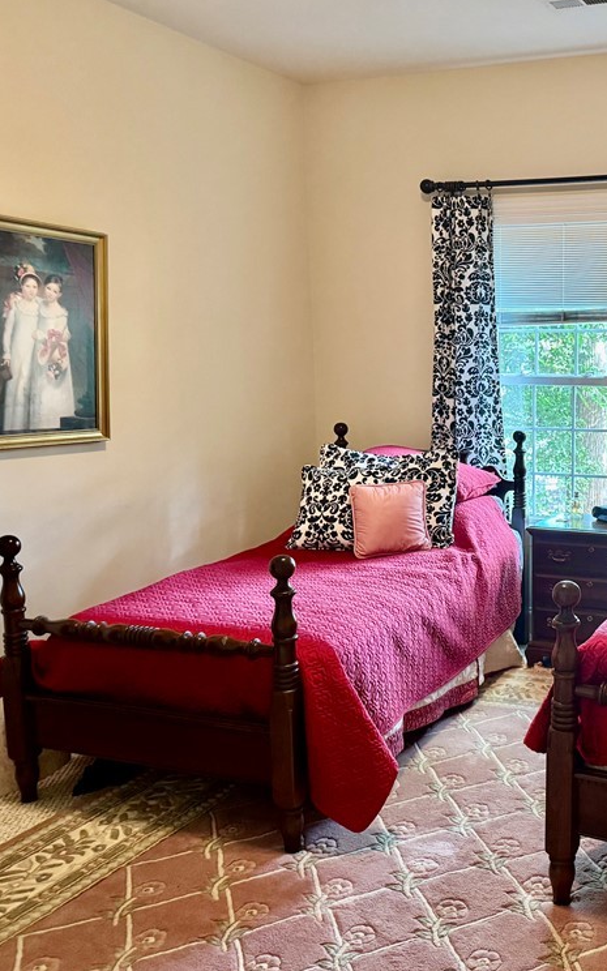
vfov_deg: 55.3
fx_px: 926
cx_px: 553
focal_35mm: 35
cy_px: 475
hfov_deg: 34.2
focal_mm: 6.76
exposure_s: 1/60
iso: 500
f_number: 1.78
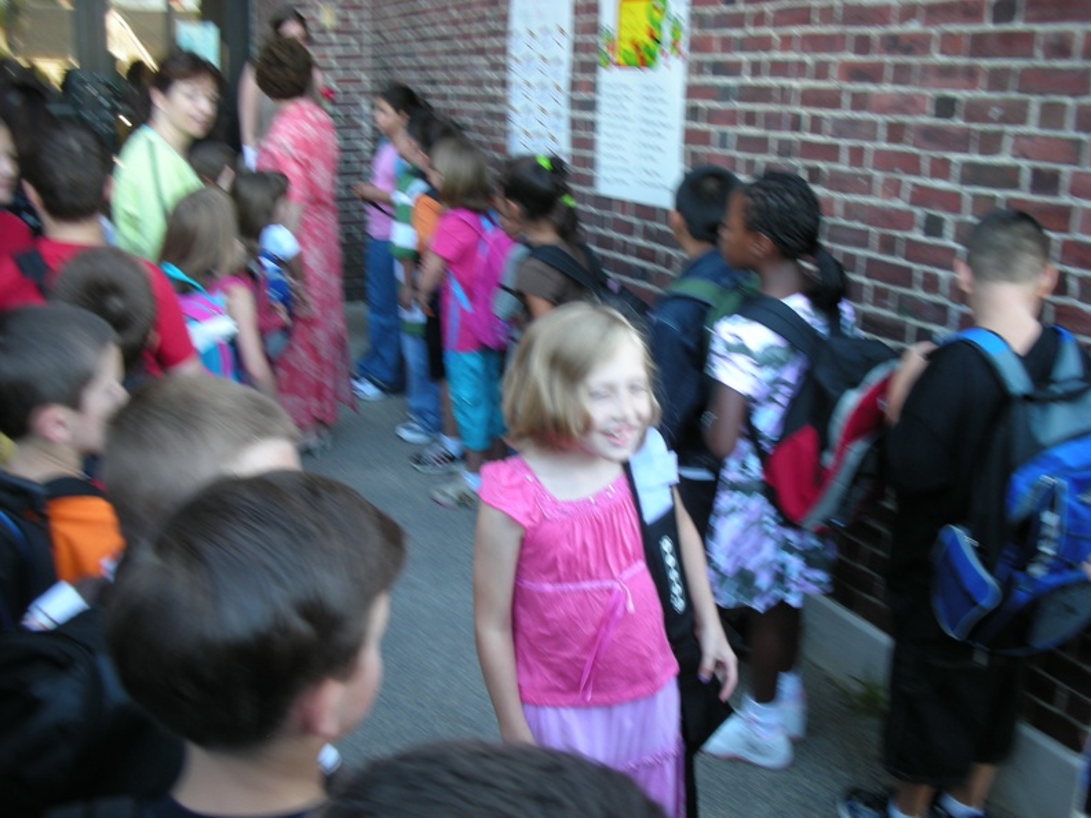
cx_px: 546
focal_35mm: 35
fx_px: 1103
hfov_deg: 52.6
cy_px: 409
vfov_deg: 40.7
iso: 50
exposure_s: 1/30
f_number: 2.8
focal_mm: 5.8
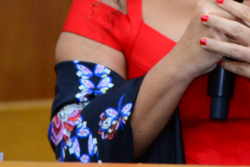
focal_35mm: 496
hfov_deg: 4.2
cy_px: -89
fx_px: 3446
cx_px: 217
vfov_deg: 2.8
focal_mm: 120
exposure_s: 1/60
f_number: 4
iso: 1600
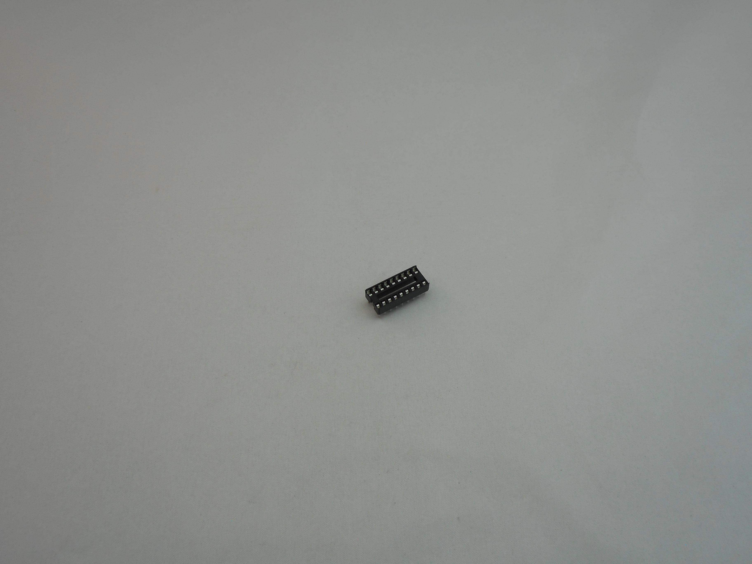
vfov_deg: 36.8
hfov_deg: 47.9
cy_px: 282
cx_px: 376
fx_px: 847
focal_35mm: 39
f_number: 4.5
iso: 80
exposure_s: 1/80
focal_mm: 6.9
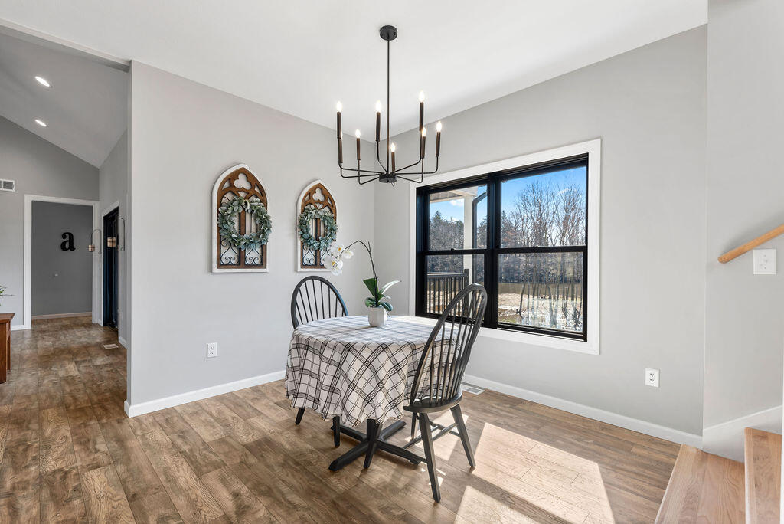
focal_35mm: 16
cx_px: 392
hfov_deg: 96.7
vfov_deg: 73.8
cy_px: 262
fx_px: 349
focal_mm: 16
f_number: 10
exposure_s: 1/10
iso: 160
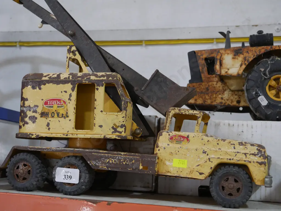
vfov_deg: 29.1
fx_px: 406
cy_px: 106
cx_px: 140
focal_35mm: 50
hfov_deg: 38.2
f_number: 5.3
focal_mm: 25
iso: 1000
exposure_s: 1/60
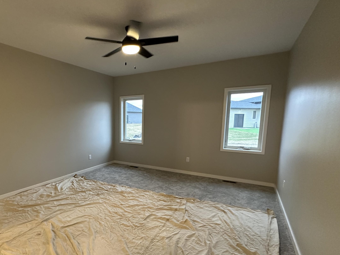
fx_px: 196
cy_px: 146
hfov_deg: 79.5
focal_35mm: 20
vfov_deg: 65.7
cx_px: 118
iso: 400
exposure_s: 1/60
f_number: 2.2
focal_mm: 2.22
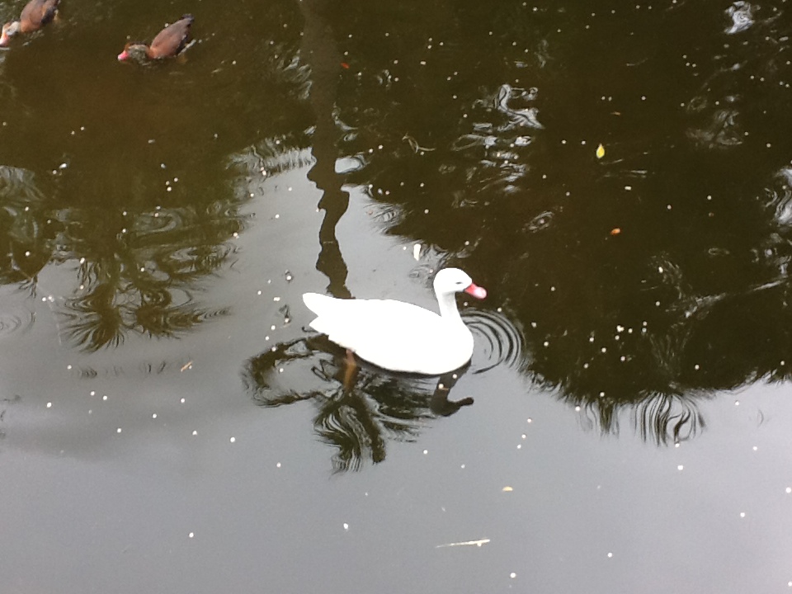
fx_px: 732
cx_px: 396
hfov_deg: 56.8
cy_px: 297
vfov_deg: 44.2
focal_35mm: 32
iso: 64
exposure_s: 1/139
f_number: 2.4
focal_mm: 2.03
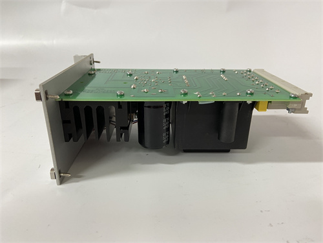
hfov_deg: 67.3
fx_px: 243
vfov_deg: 53.1
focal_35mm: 26
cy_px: 122
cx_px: 162
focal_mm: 4.25
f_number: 1.8
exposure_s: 1/50
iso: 125
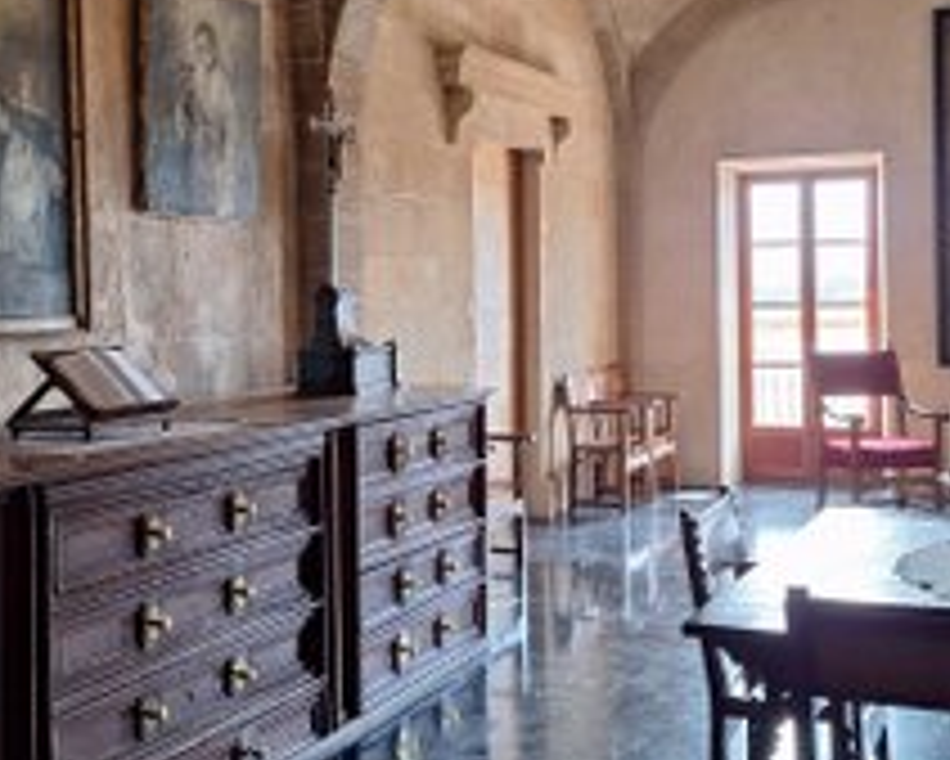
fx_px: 1435
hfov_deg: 36.6
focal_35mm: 51
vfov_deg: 29.6
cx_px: 536
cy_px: 306
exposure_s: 1/40
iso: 100
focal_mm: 5.54
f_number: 1.8
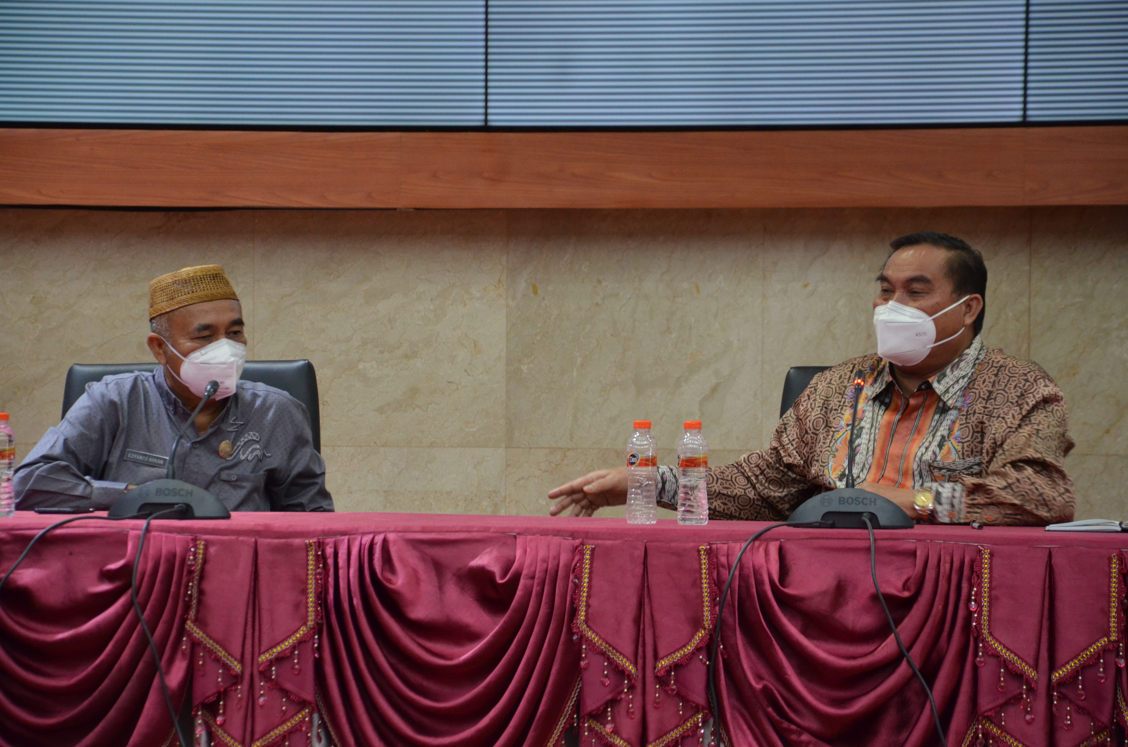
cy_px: 374
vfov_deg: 8.7
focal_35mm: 158
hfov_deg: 13.1
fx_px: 4925
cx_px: 564
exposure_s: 1/25
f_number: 5.6
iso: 1600
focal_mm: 105
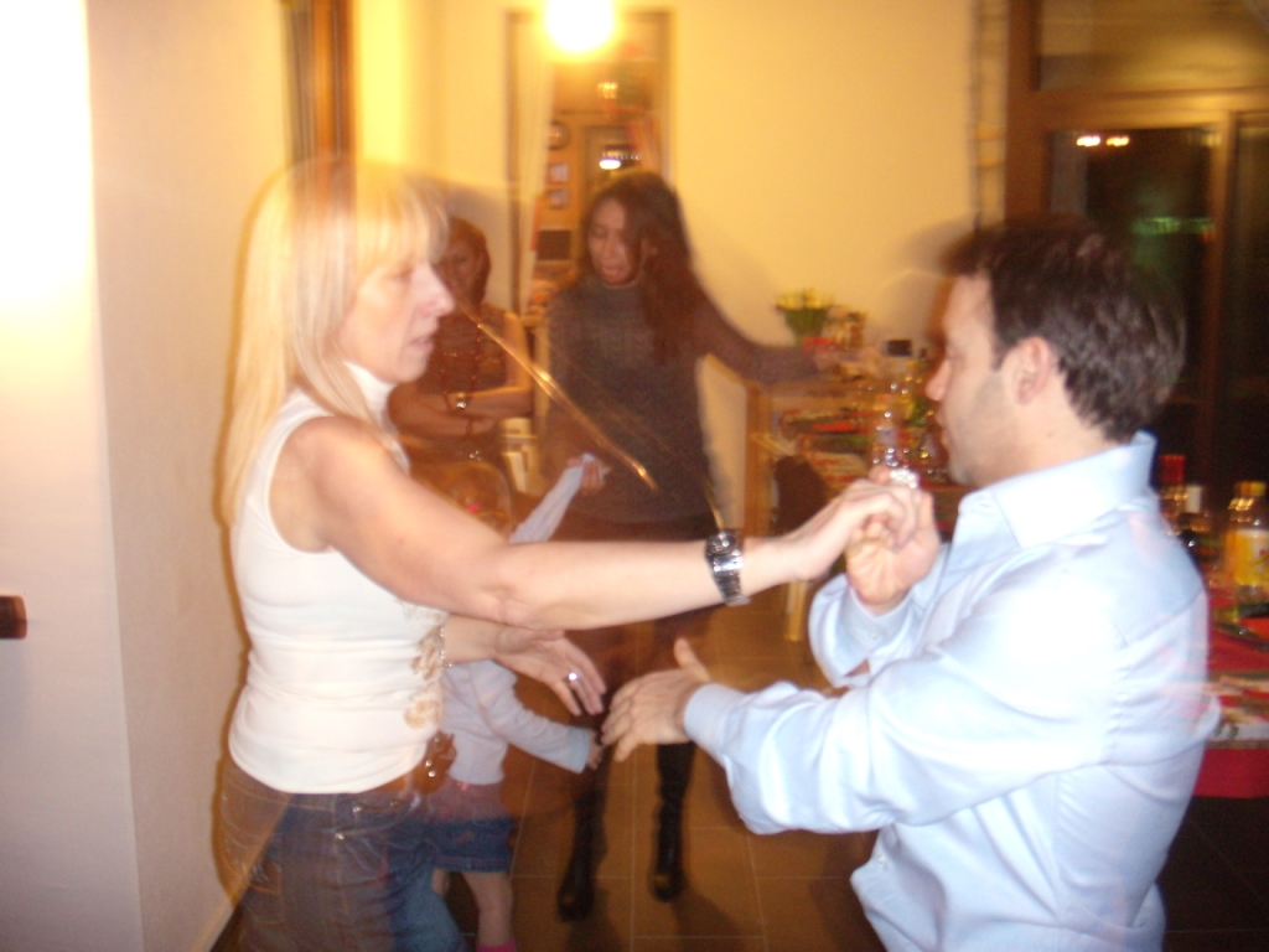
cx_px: 634
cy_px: 476
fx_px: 1393
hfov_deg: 49.0
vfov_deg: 37.7
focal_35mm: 38
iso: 200
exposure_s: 1/2.39
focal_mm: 6.4
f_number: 3.5
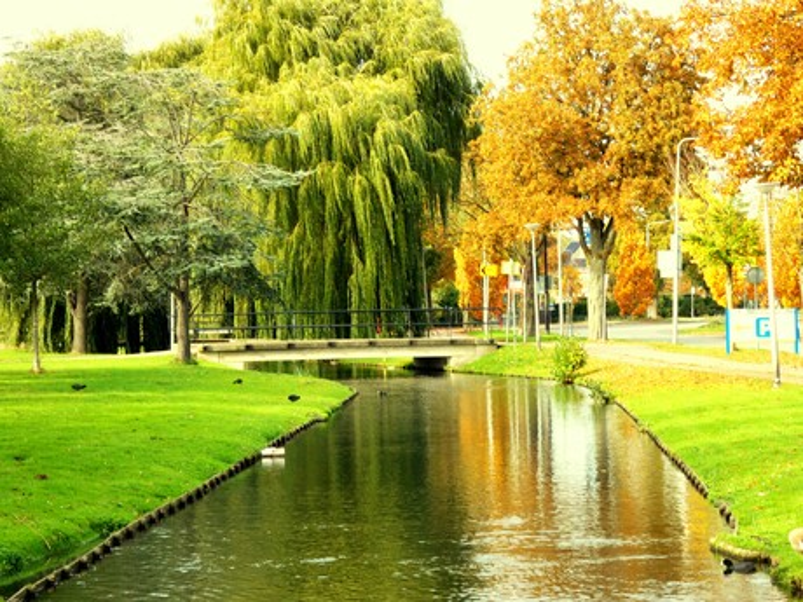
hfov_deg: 18.7
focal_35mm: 105
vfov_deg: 14.1
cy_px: 301
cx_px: 402
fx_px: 2436
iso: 80
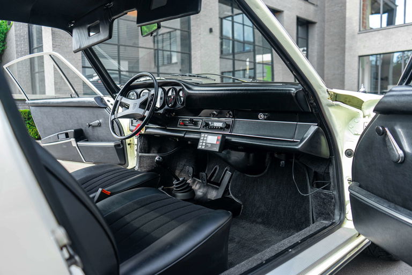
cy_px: 138
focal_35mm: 28
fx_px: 320
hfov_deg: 65.5
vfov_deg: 46.4
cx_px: 206
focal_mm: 28
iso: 50
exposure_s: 1/60
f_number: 3.5
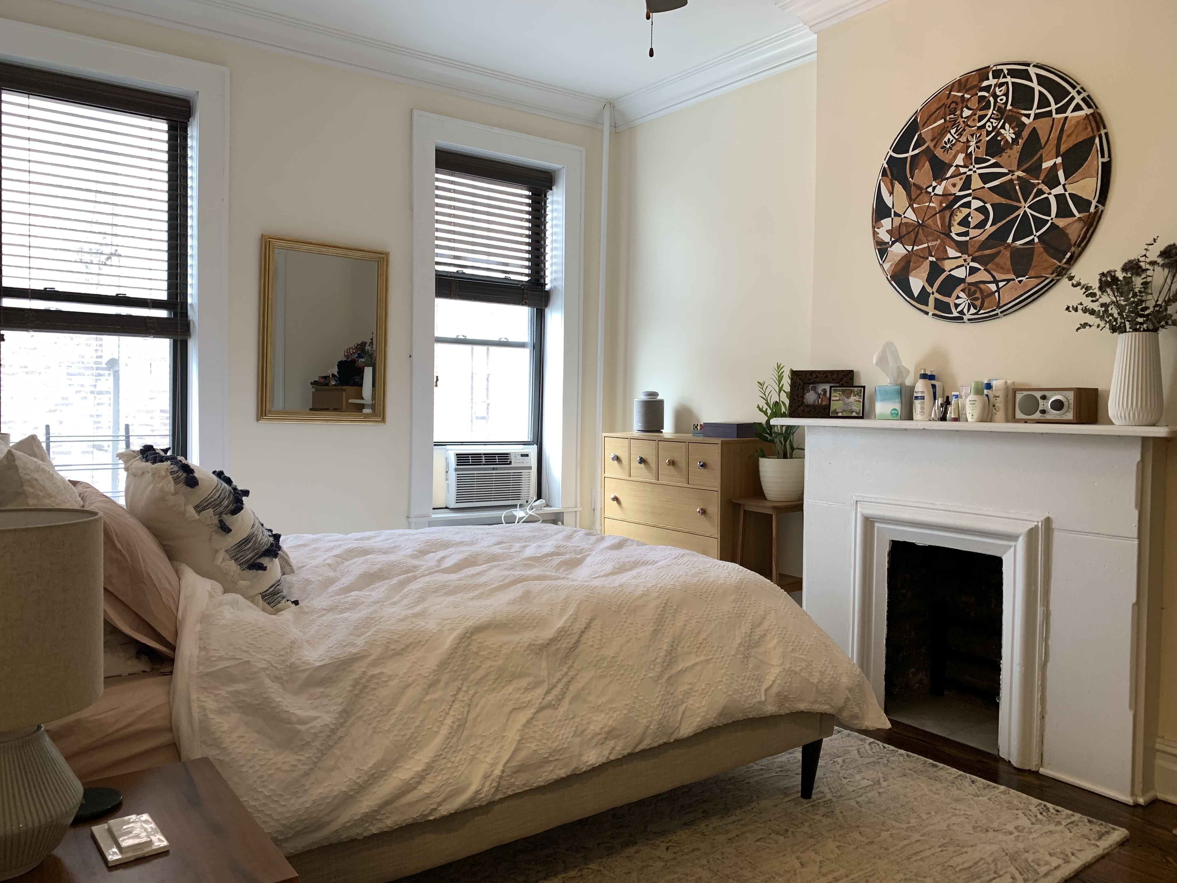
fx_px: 884
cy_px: 442
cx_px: 588
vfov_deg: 53.1
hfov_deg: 67.3
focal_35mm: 26
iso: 125
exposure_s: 1/60
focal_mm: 4.25
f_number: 1.8
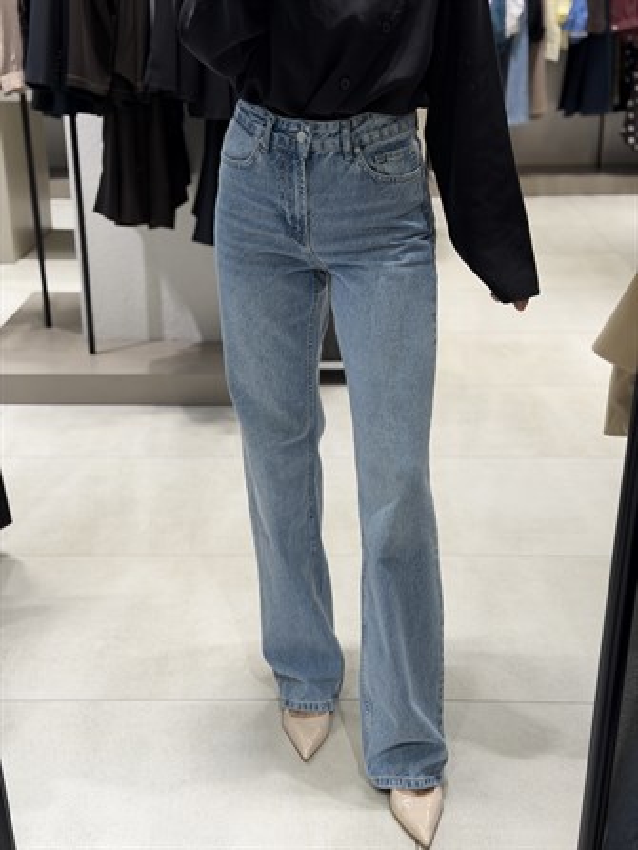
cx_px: 319
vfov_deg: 39.6
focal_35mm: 48
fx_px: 1178
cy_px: 425
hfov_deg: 30.3
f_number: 1.78
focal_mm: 6.76
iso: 50
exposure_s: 1/100
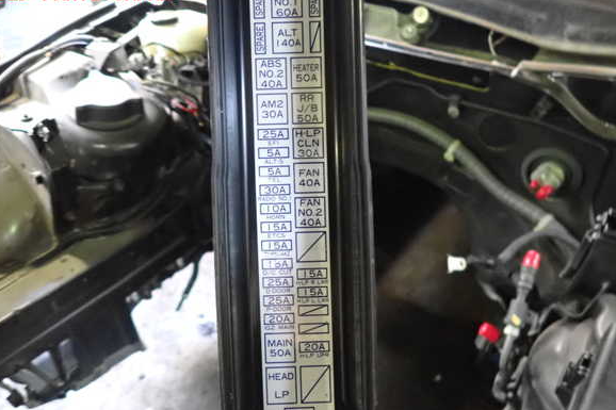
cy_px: 219
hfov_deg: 67.4
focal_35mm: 27
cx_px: 297
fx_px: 462
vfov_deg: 47.9
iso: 2000
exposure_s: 1/80
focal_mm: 4.5
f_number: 2
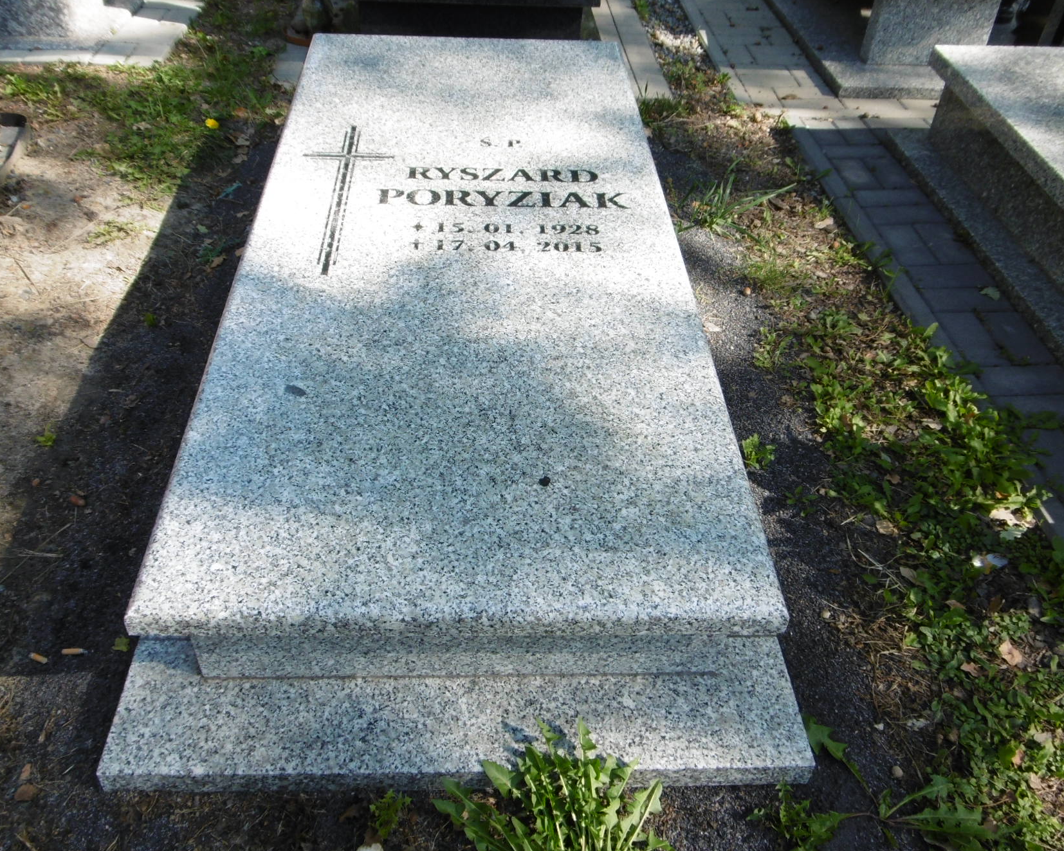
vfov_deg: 50.0
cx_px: 511
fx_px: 913
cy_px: 430
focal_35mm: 29
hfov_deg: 60.4
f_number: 3.1
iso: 100
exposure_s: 1/250
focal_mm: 4.3
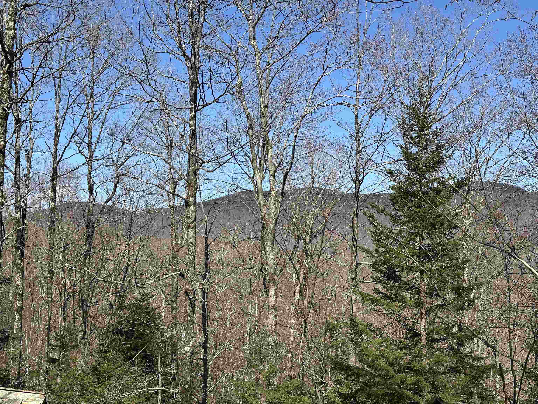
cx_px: 269
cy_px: 202
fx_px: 746
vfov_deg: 30.3
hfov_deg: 39.7
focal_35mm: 48
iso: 64
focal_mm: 6.86
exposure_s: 1/2976
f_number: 1.78
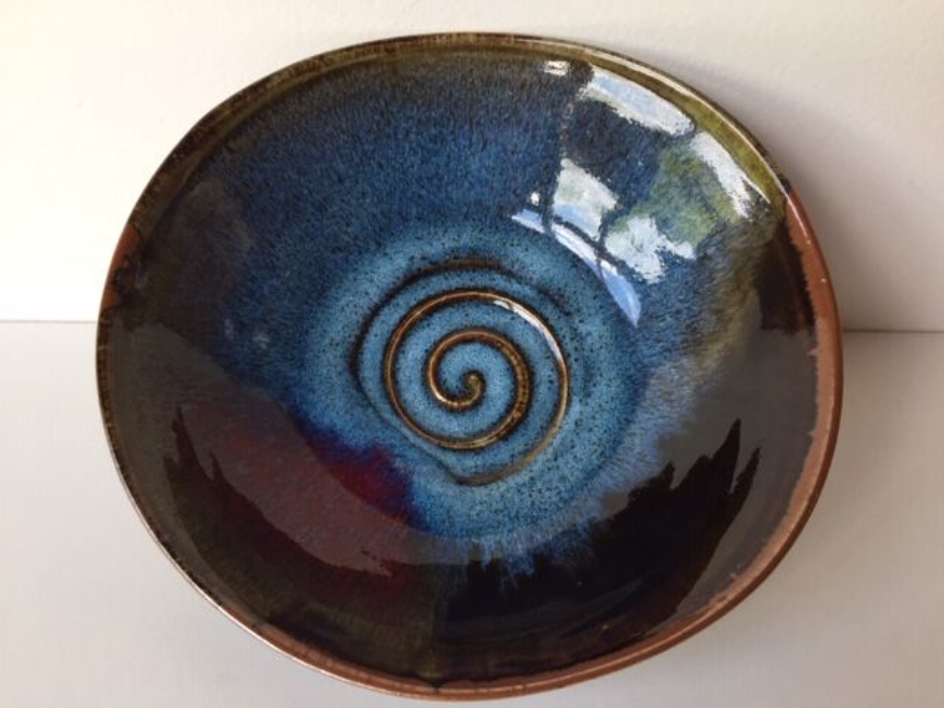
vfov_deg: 48.2
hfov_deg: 61.7
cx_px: 472
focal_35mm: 29
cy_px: 354
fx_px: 791
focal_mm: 4.15
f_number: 2.2
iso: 50
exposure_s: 1/100
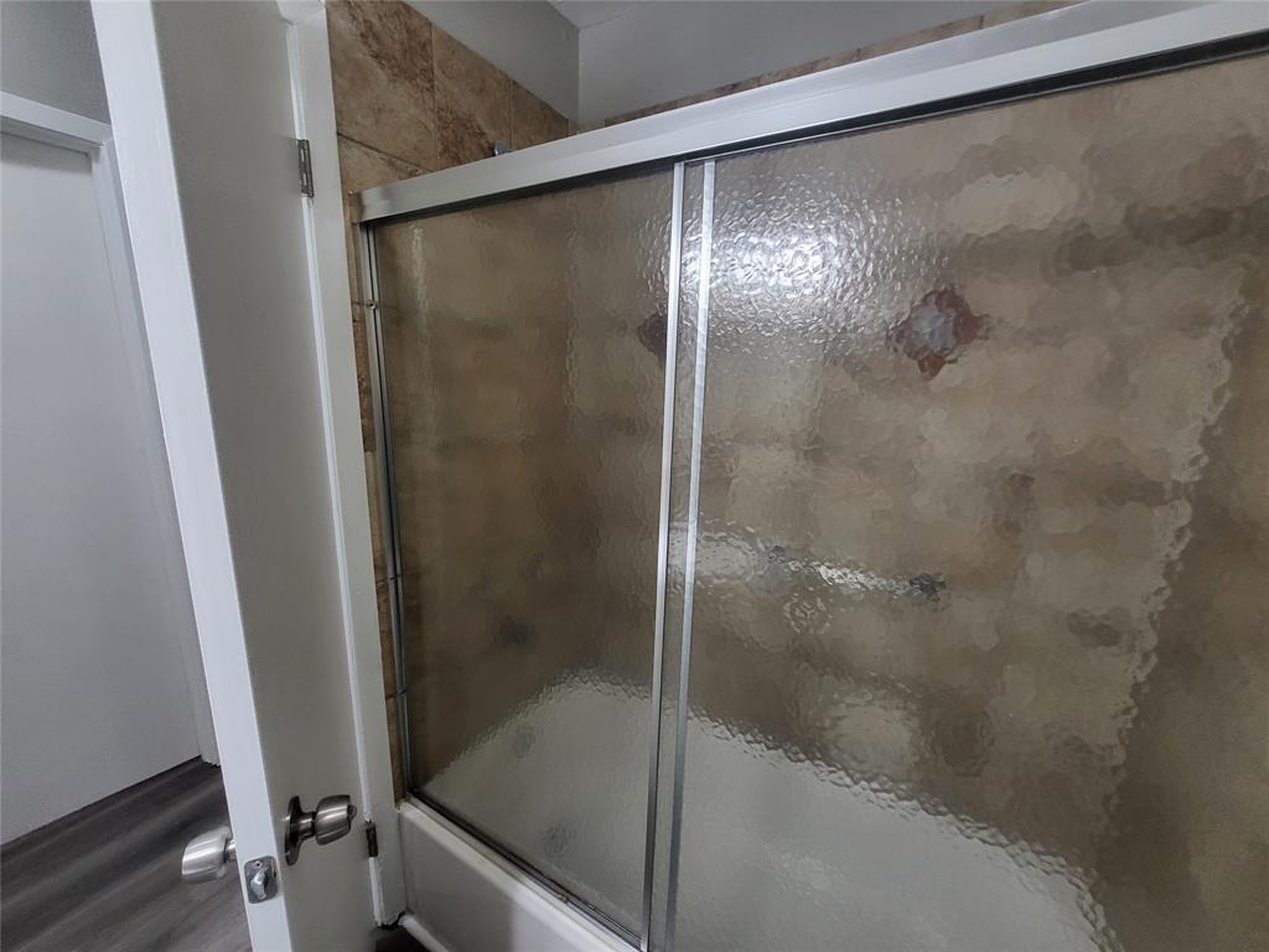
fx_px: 477
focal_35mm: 13
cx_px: 634
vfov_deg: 89.9
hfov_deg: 106.2
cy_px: 476
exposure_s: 1/60
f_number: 2.2
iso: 200
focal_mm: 1.74
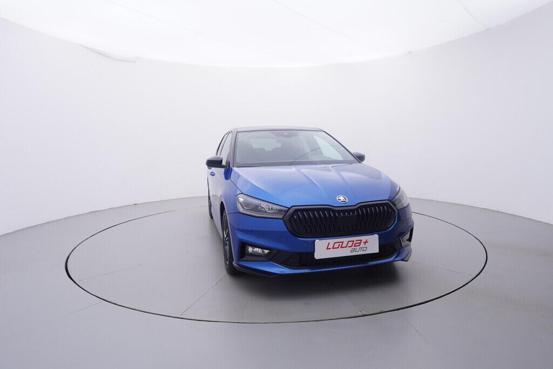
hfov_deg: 77.3
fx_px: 346
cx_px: 276
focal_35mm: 22
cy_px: 184
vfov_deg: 56.2
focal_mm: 15
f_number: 5
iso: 200
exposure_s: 1/80
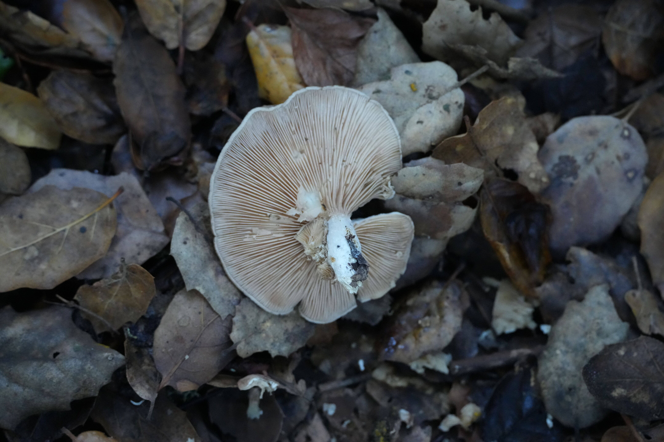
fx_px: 3596
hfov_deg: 10.5
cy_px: 221
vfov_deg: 7.0
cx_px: 332
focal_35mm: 195
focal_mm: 195
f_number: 6.3
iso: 8000
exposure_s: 1/250
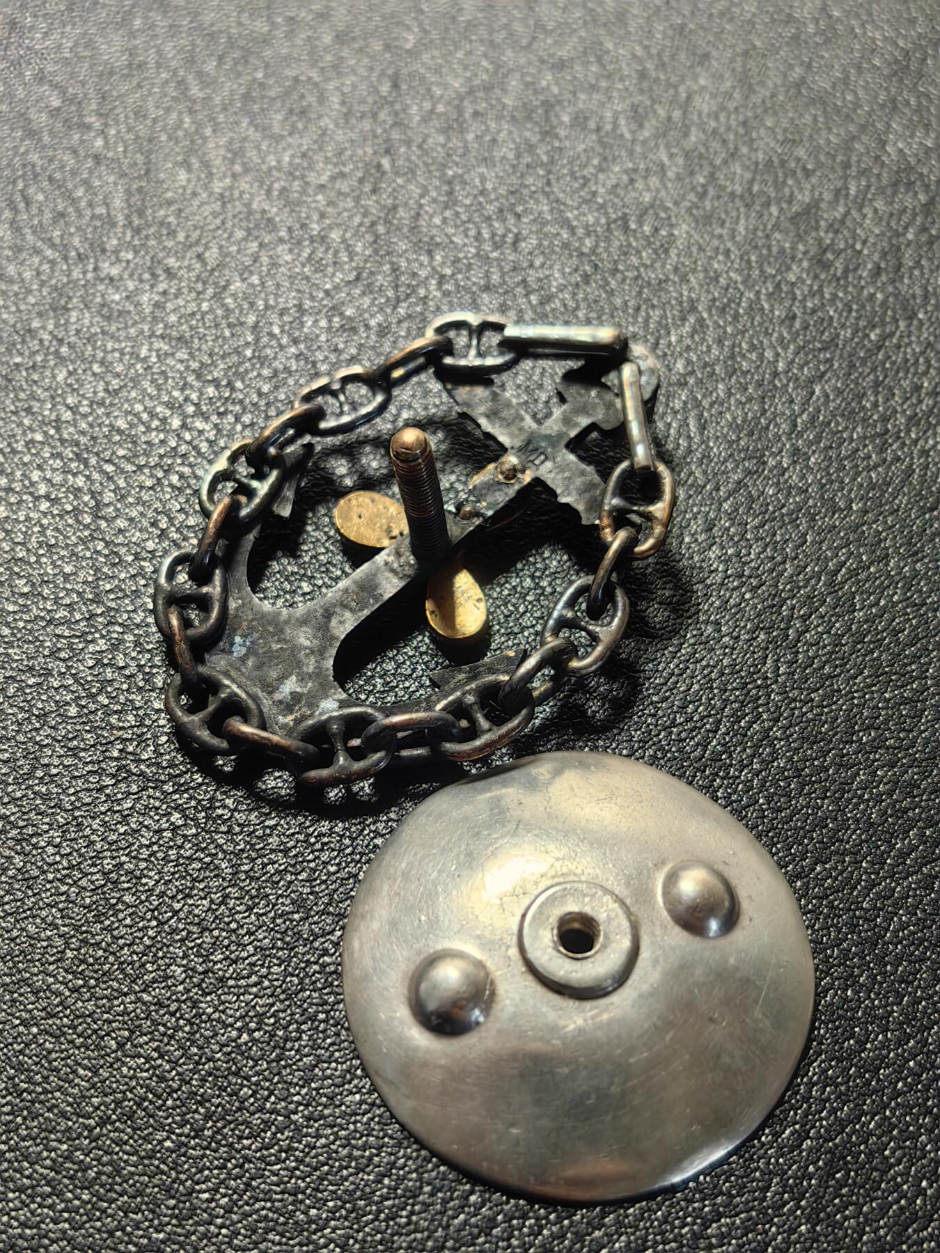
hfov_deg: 26.6
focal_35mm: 55
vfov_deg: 34.9
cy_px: 626
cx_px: 470
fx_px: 1991
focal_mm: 5.75
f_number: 1.4
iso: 80
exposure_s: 1/157
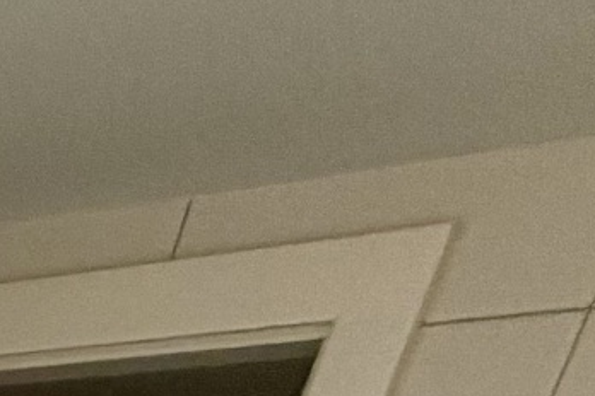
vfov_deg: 7.7
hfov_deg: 11.5
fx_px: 1768
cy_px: 1634
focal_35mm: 107
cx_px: -1163
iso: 64
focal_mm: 2.22
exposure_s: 1/100
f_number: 2.2
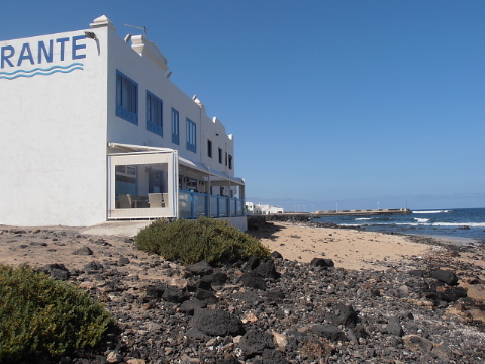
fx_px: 518
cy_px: 182
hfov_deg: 50.1
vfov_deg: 38.7
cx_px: 242
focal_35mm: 37
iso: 80
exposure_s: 1/1600
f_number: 3.9
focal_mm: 6.61
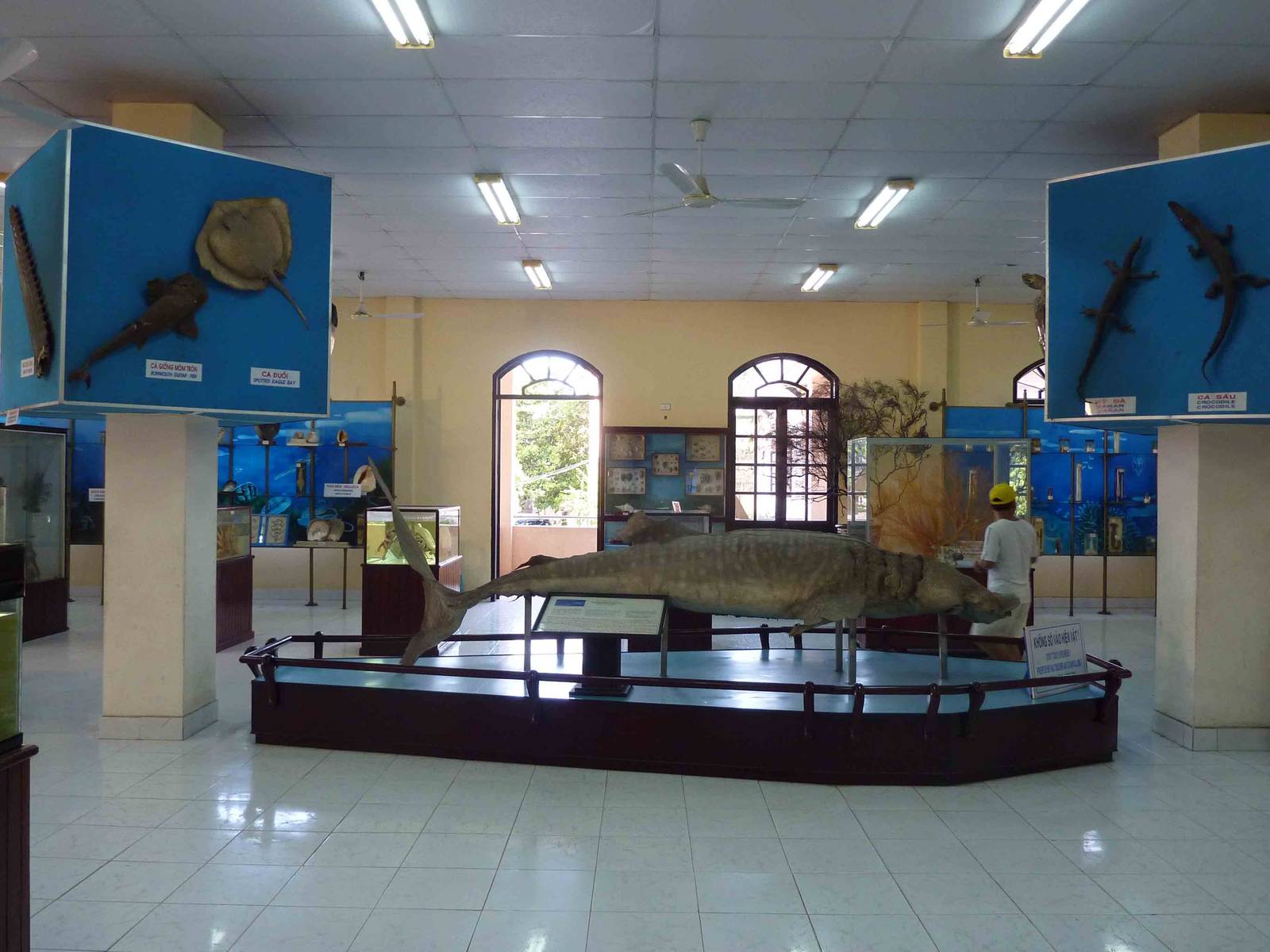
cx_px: 635
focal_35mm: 29
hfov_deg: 61.7
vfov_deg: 48.2
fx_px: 1064
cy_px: 476
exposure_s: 1/30
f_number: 3.4
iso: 200
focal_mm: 4.7
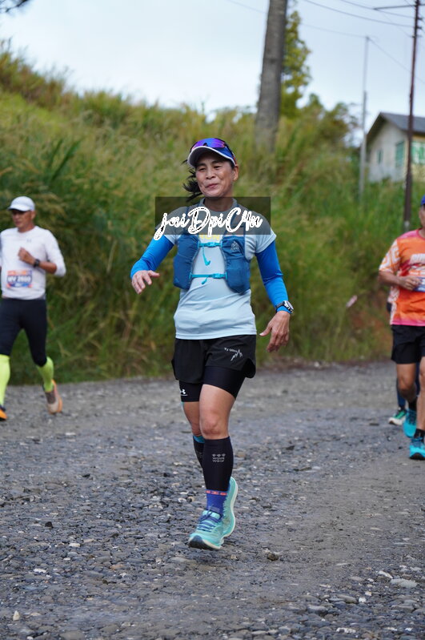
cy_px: 320
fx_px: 1810
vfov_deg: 20.0
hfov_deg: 13.4
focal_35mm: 102
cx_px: 212
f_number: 2.8
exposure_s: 1/500
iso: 800
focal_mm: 68
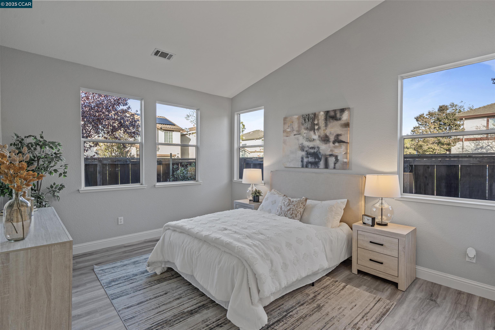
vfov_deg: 70.4
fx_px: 234
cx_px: 248
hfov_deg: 93.3
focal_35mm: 17
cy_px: 165
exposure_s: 1/13
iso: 160
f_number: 8
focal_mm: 17
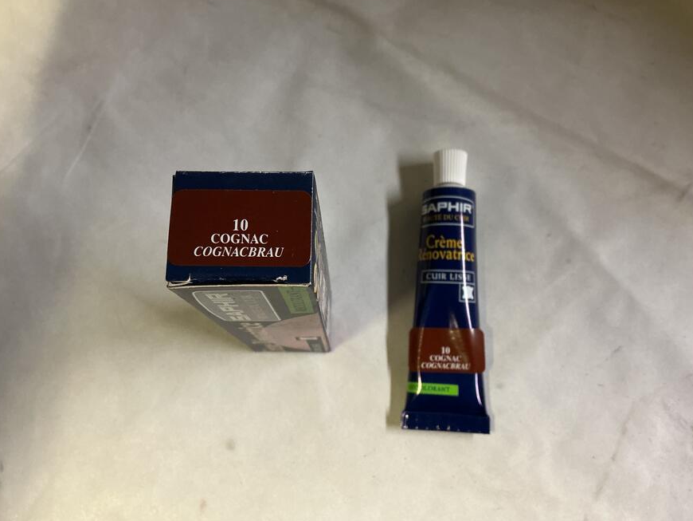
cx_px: 350
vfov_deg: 46.8
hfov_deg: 59.9
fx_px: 601
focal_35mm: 30
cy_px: 257
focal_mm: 3
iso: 125
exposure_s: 1/50
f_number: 1.8
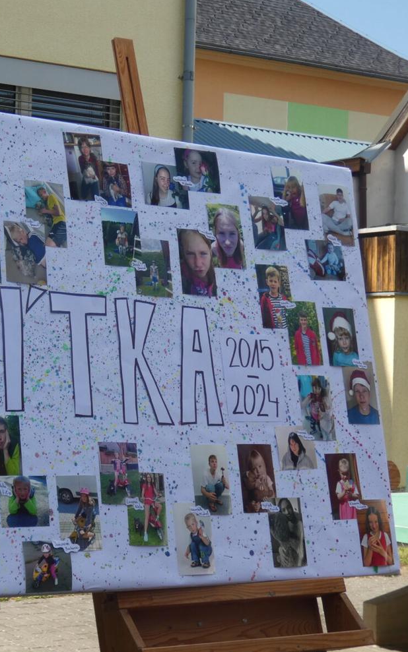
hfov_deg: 16.7
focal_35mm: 76
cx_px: -22
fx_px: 1352
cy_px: 328
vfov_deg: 27.1
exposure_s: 1/400
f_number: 3.9
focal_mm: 9.5
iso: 80
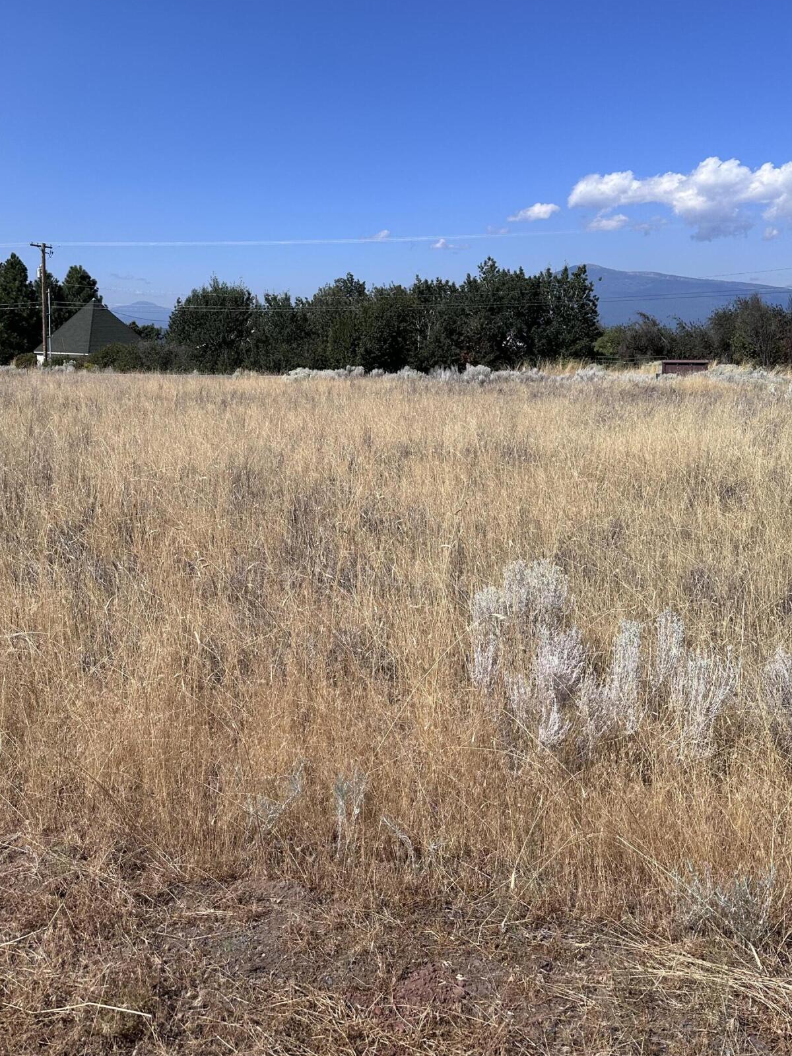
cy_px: 429
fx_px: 915
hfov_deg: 46.7
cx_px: 352
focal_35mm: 30
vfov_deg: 59.5
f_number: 1.78
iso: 80
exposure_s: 1/6623
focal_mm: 6.86
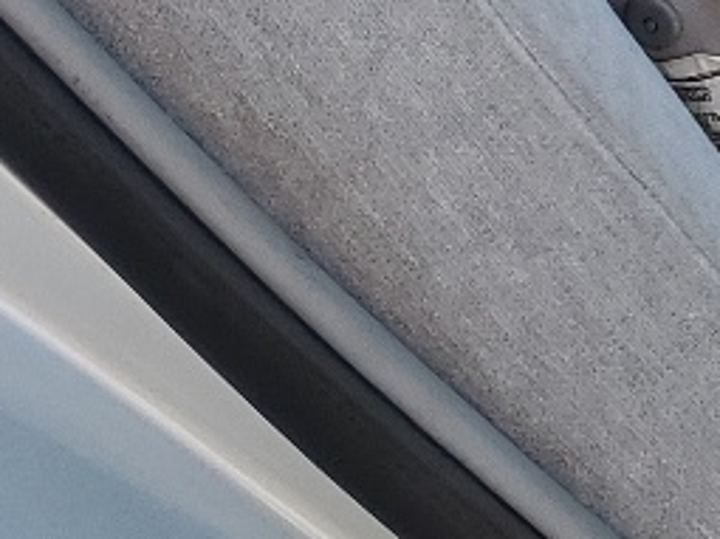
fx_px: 3389
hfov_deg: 11.5
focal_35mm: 163
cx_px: 1177
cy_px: -838
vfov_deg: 8.2
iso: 50
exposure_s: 1/286
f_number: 1.5
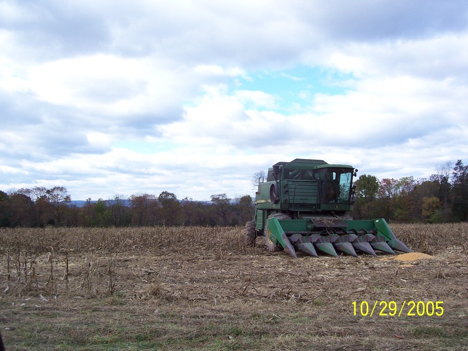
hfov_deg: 54.0
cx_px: 234
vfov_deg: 41.8
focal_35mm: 34
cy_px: 176
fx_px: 460
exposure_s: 1/180
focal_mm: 5.6
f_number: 5.6
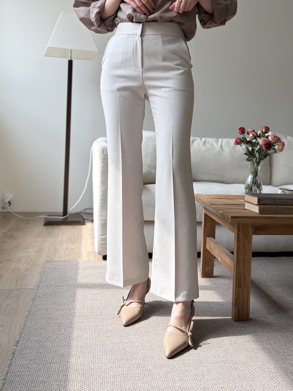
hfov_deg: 53.1
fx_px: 293
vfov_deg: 67.3
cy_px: 196
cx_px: 146
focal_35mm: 26
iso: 50
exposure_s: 1/419
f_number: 1.6
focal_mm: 5.96
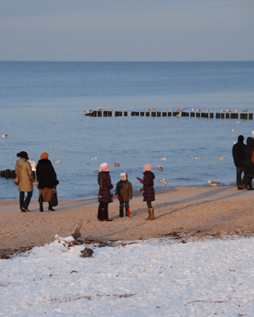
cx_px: 100
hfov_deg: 5.8
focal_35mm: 269
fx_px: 2524
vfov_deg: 7.2
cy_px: 160
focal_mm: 125
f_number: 6
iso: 200
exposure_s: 1/250
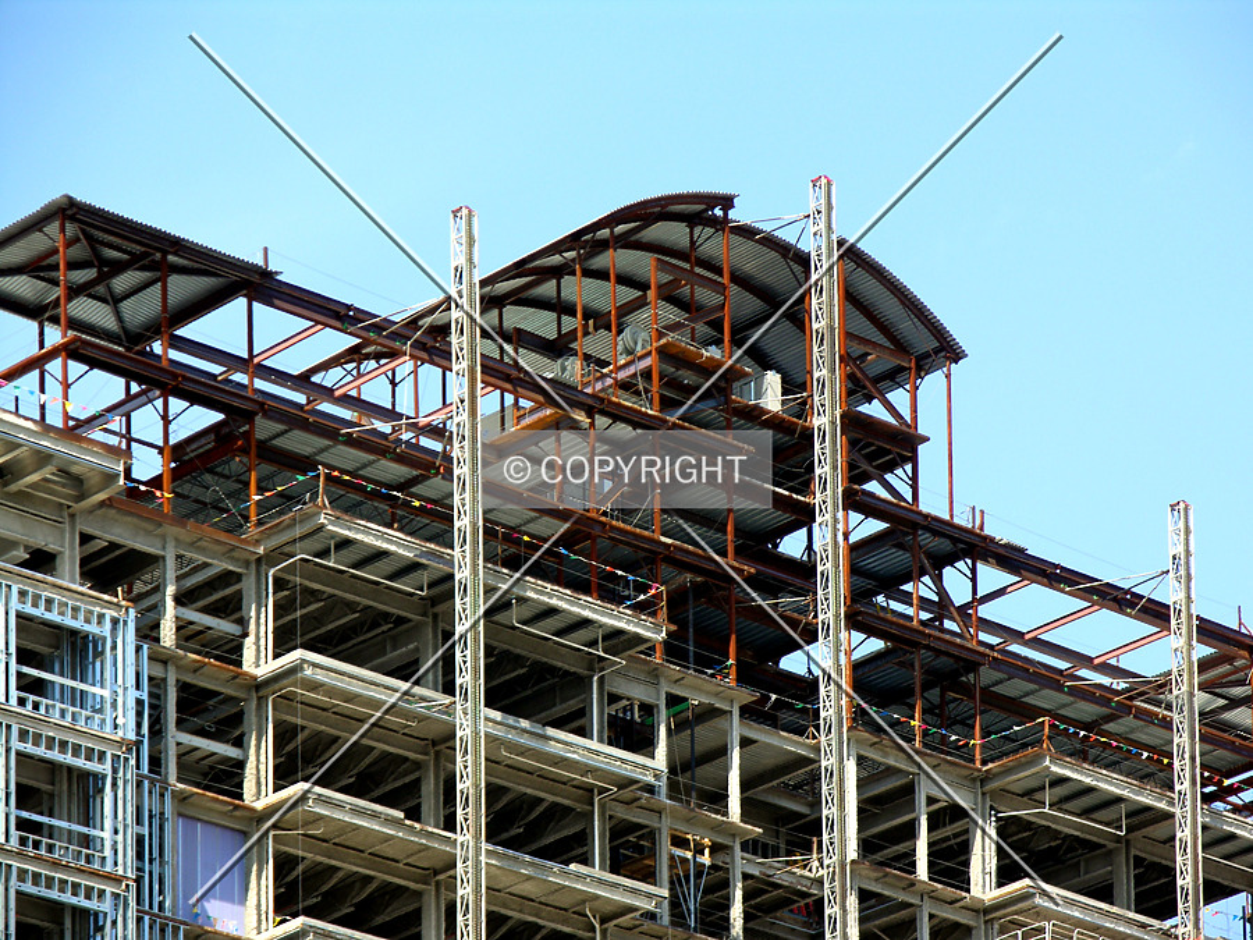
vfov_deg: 7.1
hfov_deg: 9.4
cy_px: 470
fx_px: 7601
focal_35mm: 210
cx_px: 626
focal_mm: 52.4
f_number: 4.6
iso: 50
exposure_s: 1/186
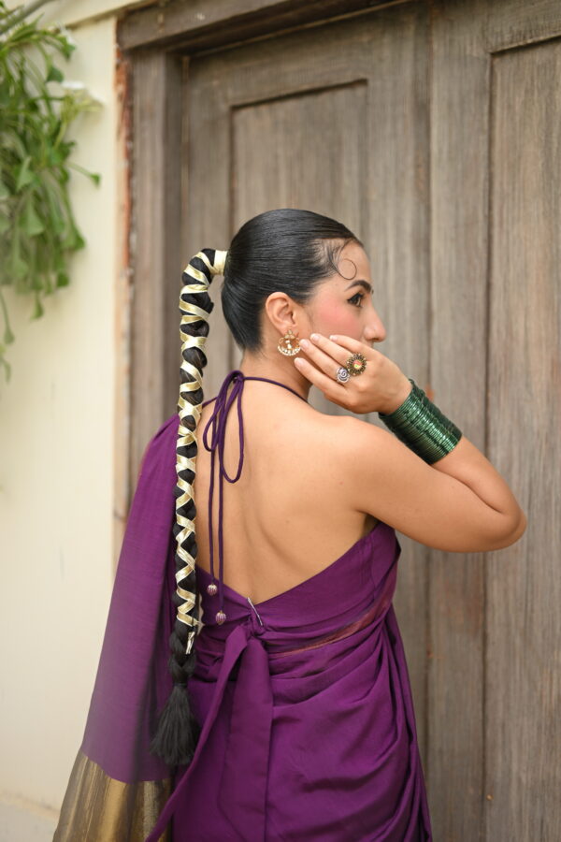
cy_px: 421
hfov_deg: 27.0
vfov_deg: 39.6
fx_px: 1169
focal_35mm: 50
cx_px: 280
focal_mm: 50
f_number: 1.4
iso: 160
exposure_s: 1/640
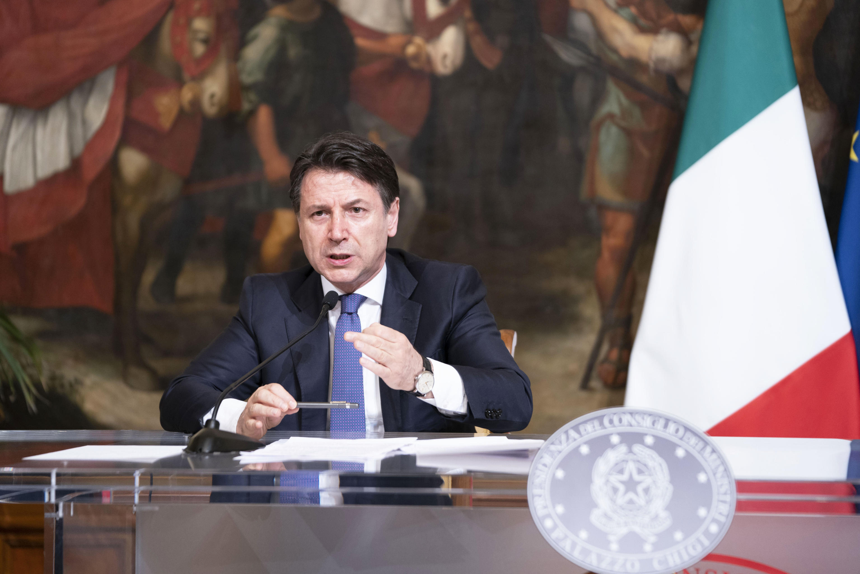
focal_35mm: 132
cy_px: 287
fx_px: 3153
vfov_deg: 10.4
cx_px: 430
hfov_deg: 15.5
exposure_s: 1/200
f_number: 2.8
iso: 1250
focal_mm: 132
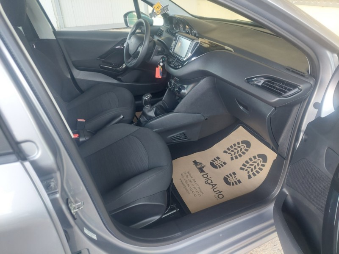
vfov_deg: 54.9
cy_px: 127
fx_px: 245
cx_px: 170
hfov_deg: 69.4
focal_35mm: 25
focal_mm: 5.23
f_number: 1.8
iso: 320
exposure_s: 1/50
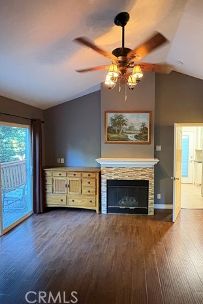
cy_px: 150
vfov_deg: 84.0
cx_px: 125
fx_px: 169
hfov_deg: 61.3
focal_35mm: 20
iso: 1600
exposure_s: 1/30
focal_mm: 2.22
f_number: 2.2
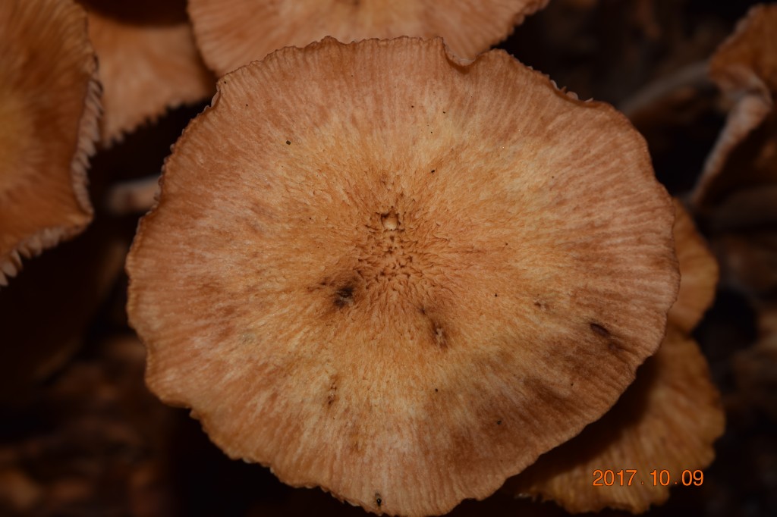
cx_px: 388
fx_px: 1553
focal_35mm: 72
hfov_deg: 28.1
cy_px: 258
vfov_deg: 18.9
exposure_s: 1/60
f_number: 8
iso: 100
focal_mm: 48
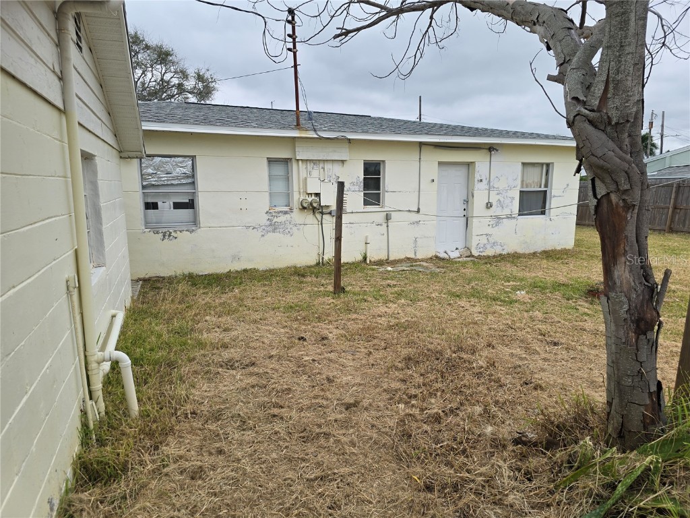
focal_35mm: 23
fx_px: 458
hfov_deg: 73.9
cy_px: 259
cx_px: 345
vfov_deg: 58.9
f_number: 1.7
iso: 12
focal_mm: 6.3
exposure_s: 1/535
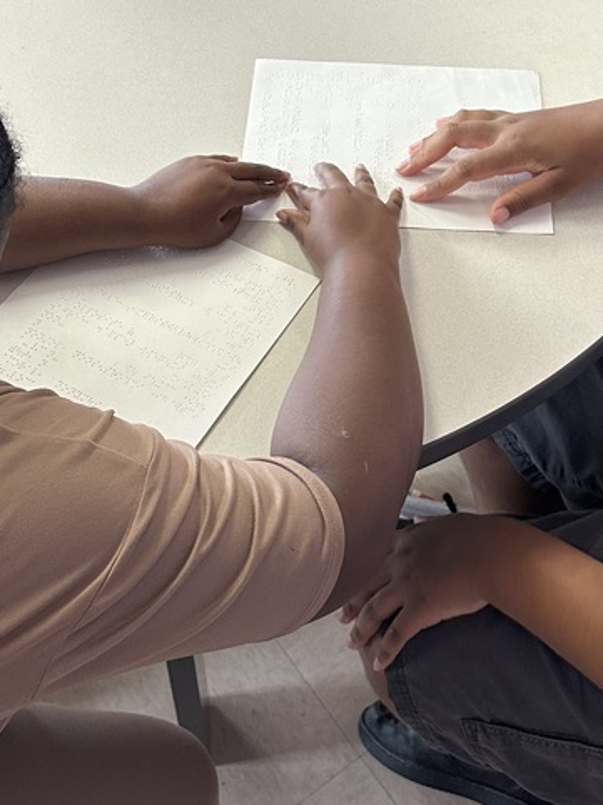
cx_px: 302
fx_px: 1186
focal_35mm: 51
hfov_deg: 28.5
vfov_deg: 36.9
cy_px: 240
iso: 250
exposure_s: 1/60
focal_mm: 6.86
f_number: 1.78
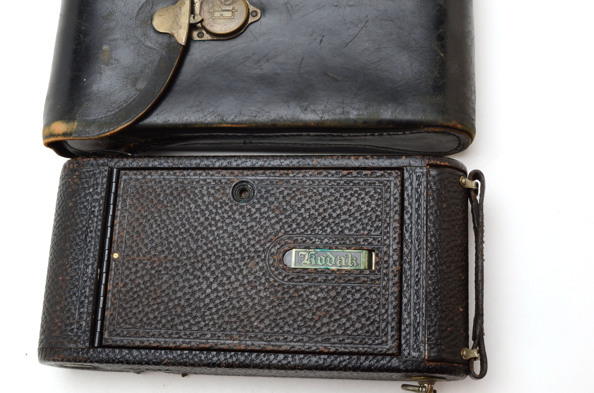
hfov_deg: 39.7
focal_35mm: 50
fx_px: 823
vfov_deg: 26.8
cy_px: 155
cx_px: 298
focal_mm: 26
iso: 100
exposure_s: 1/160
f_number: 20
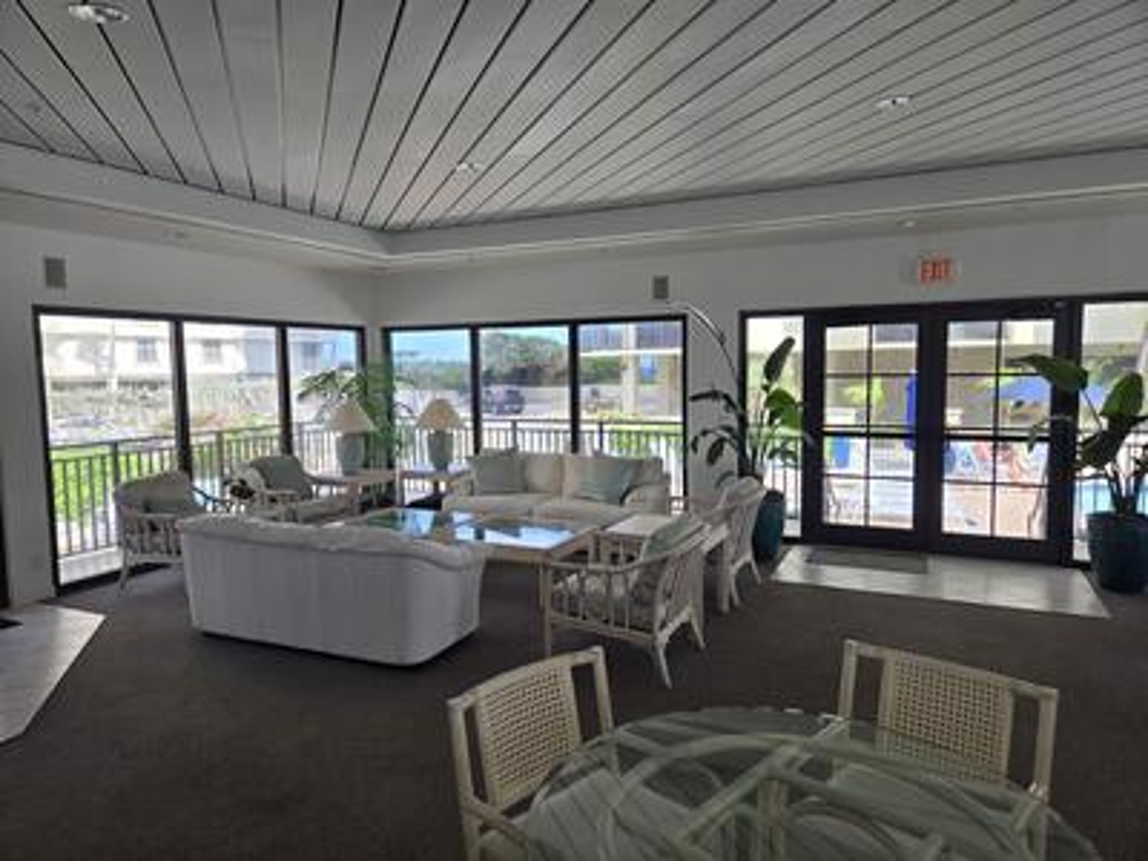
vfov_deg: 58.9
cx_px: 574
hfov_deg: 73.9
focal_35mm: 23
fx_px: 763
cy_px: 430
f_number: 1.8
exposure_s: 1/256
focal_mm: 5.4
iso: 25
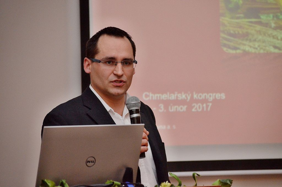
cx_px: 141
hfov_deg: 13.4
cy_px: 94
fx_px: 1196
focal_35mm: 153
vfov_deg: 8.9
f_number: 4.5
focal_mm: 102
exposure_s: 1/60
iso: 3200
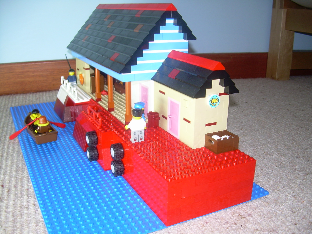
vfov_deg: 37.7
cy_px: 117
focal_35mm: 38
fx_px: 343
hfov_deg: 49.0
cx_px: 156
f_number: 2.8
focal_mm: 6.3
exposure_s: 1/30
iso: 50
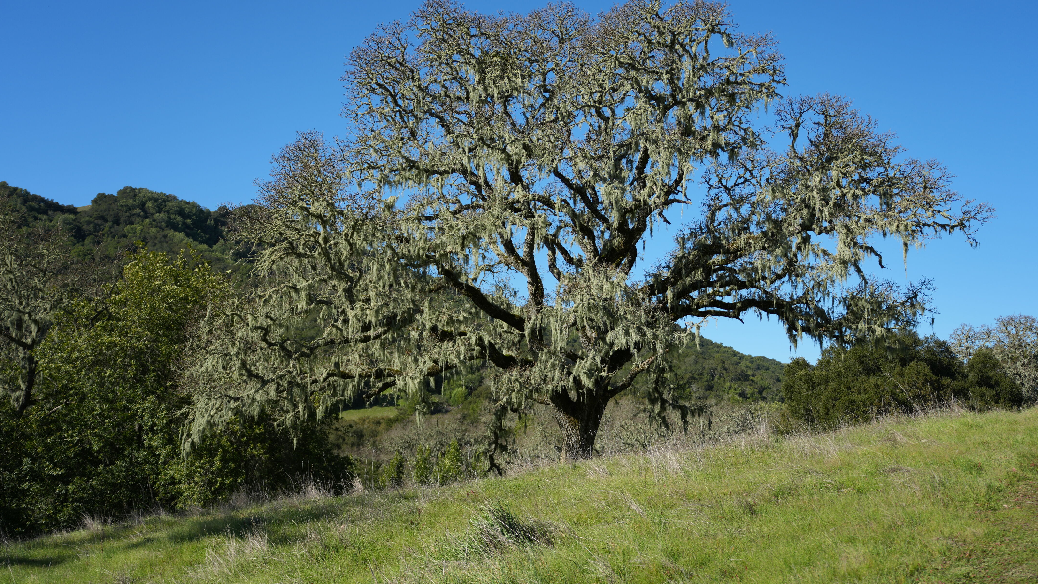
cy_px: 264
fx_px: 1046
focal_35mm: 38
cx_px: 522
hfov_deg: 52.8
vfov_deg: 31.2
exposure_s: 1/640
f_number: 4.5
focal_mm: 36
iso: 100
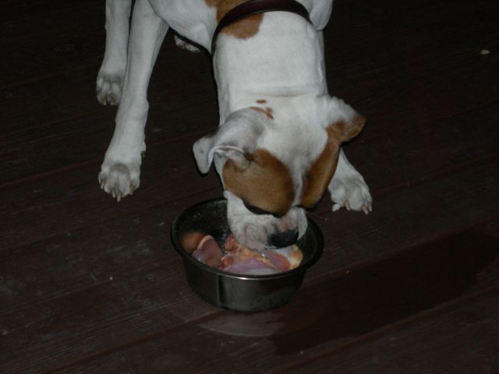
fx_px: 1816
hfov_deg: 15.6
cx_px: 250
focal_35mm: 126
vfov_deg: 11.8
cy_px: 187
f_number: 5.2
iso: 200
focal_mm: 26.3
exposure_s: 1/120
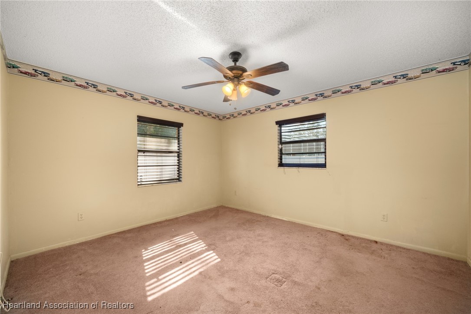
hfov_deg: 108.3
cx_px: 236
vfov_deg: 85.4
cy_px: 157
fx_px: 170
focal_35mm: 13
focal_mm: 13
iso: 400
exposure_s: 1/4
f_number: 11
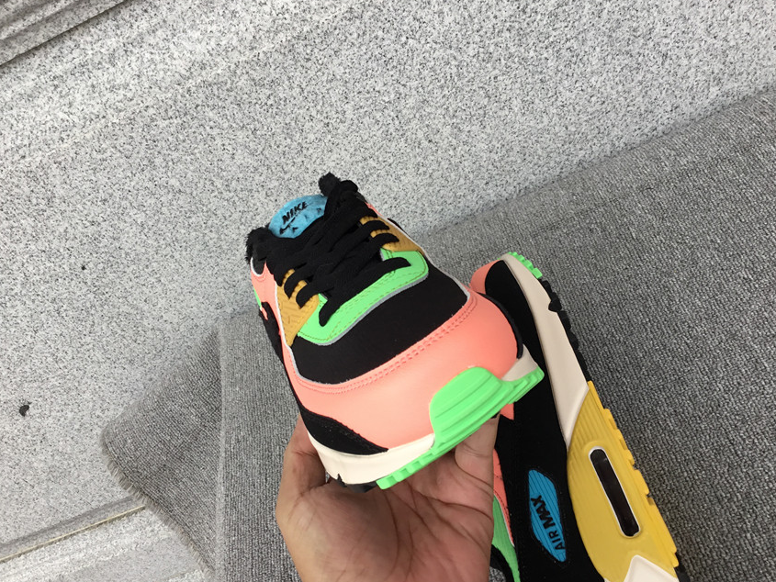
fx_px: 740
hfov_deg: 55.3
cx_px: 393
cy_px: 303
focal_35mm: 33
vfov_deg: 42.9
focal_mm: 3.3
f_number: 2.4
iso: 40
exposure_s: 1/100
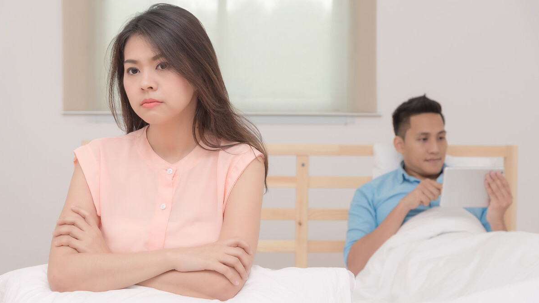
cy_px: 167
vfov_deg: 16.3
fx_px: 1057
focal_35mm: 74
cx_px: 270
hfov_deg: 28.6
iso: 250
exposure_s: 1/60
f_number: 6.3
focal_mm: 70
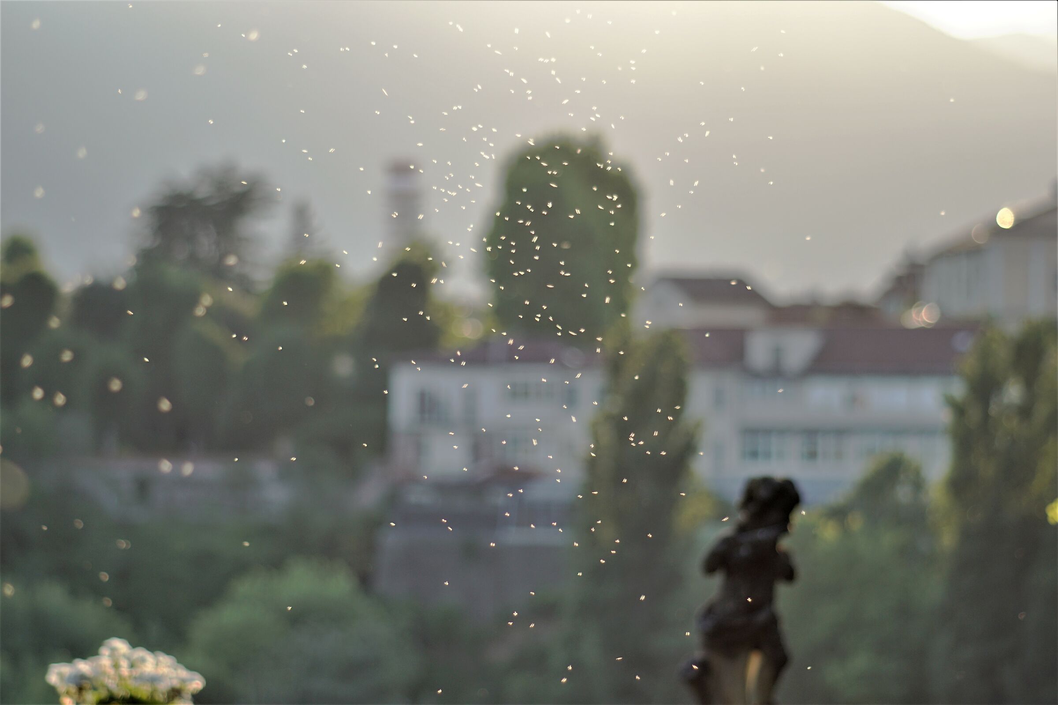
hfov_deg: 11.4
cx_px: 529
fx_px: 5290
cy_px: 352
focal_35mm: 180
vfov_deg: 7.6
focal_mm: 120
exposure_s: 1/200
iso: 100
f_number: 5
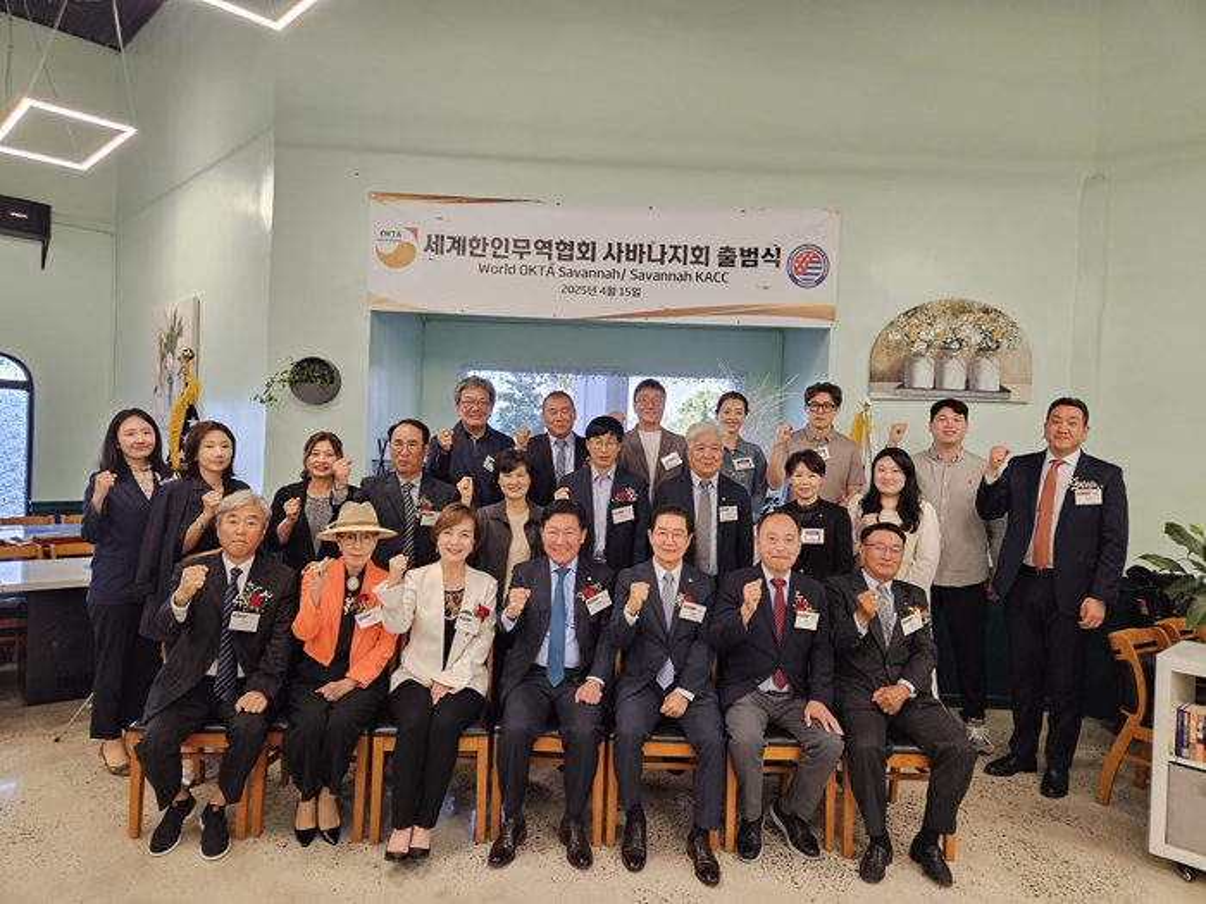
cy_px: 452
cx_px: 603
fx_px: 801
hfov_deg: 73.9
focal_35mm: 23
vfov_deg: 58.9
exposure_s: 1/120
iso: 400
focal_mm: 5.4
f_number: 1.8
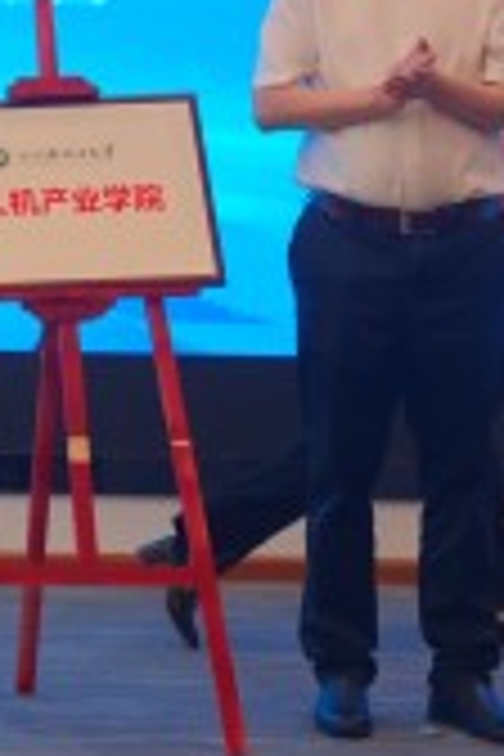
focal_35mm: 134
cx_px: -628
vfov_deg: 14.9
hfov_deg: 9.3
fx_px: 2814
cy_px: -86
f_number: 2.2
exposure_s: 1/640
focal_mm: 23
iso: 1600
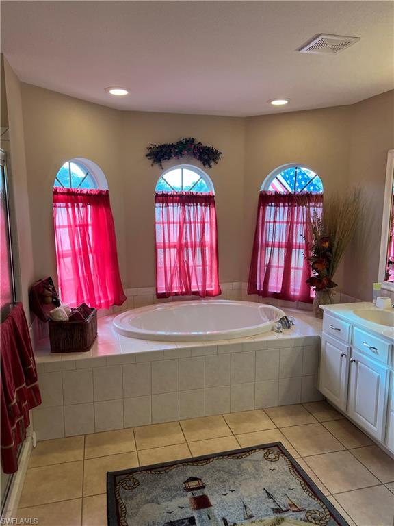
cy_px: 263
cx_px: 197
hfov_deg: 53.1
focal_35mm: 26
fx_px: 395
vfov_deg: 67.3
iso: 100
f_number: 1.5
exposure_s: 1/120
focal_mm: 5.7
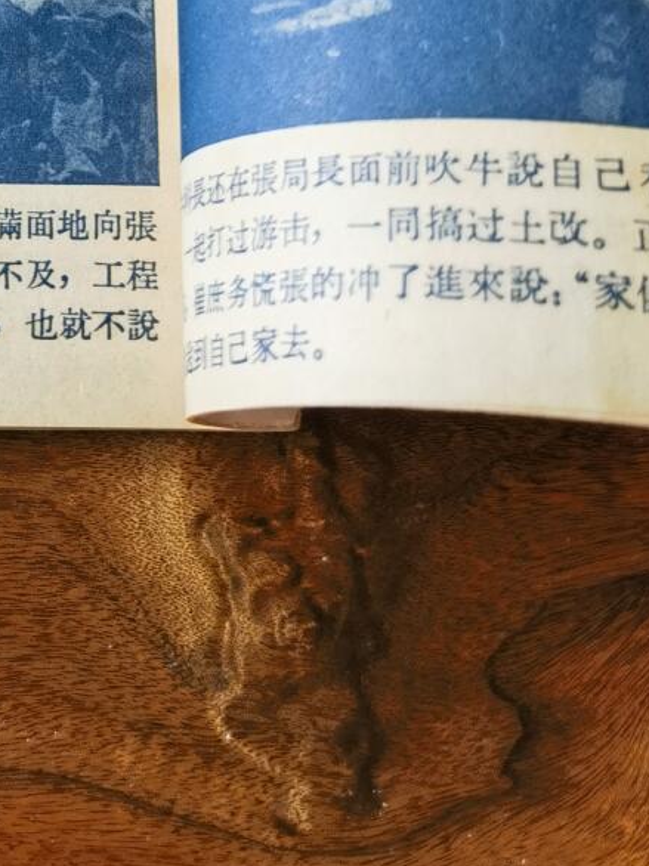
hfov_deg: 17.3
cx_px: -27
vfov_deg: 21.5
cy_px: -233
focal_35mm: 83
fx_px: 2076
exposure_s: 1/120
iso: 50
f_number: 1.9
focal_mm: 6.67
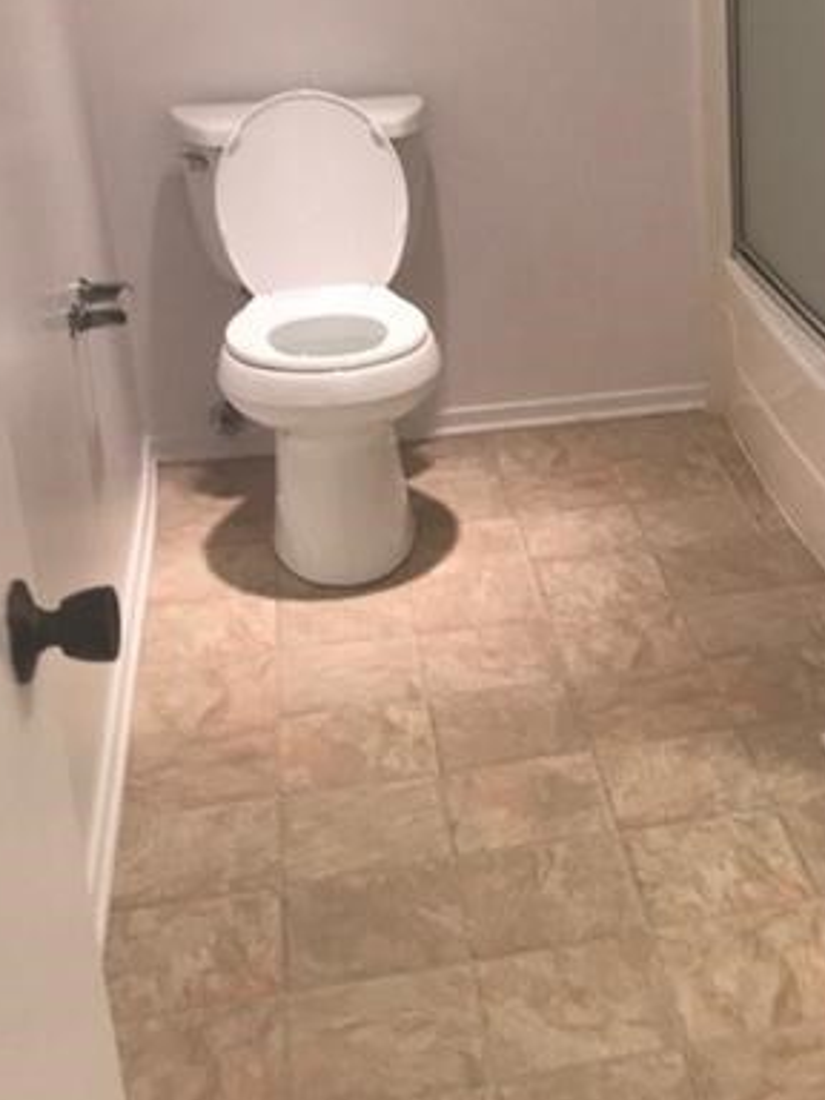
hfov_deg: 25.1
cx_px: 779
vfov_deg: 34.2
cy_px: 435
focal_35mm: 56
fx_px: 1780
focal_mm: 3.99
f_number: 1.8
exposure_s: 1/120
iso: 40
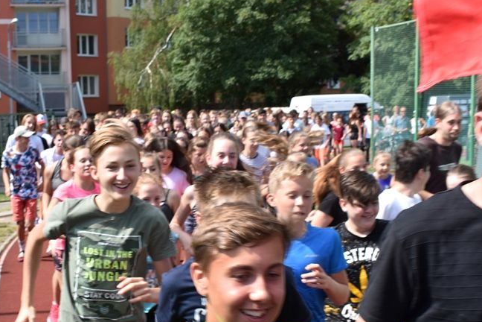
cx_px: 156
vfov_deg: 19.7
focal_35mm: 69
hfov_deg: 29.1
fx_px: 921
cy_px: 240
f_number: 8
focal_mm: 29
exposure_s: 1/250
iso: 100
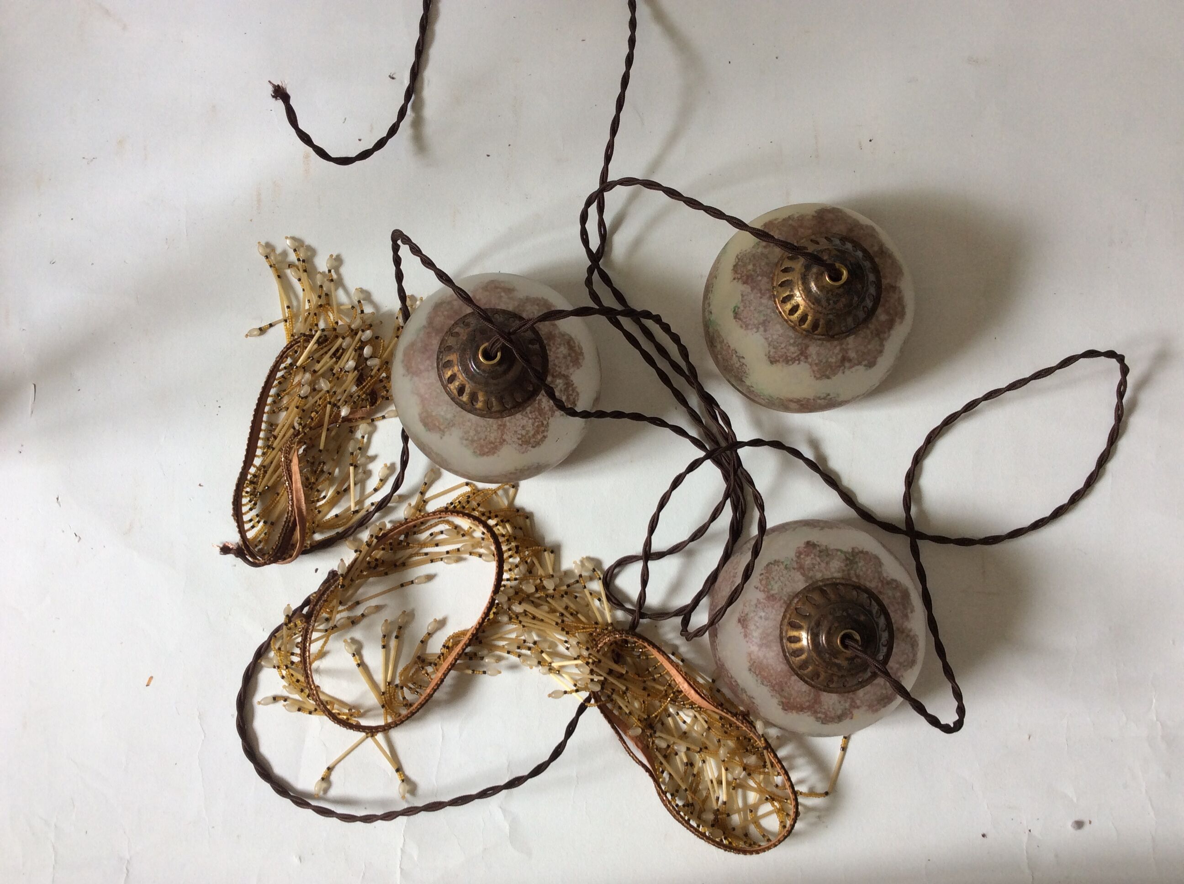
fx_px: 1093
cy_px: 442
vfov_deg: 44.1
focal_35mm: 32
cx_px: 592
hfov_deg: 56.9
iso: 32
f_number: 2.4
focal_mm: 3.3
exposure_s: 1/100
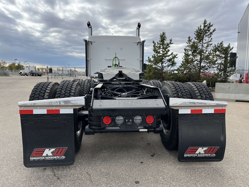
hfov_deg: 67.3
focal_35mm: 26
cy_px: 94
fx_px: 187
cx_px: 124
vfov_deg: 53.1
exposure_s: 1/1923
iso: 50
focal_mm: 5.1
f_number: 1.6
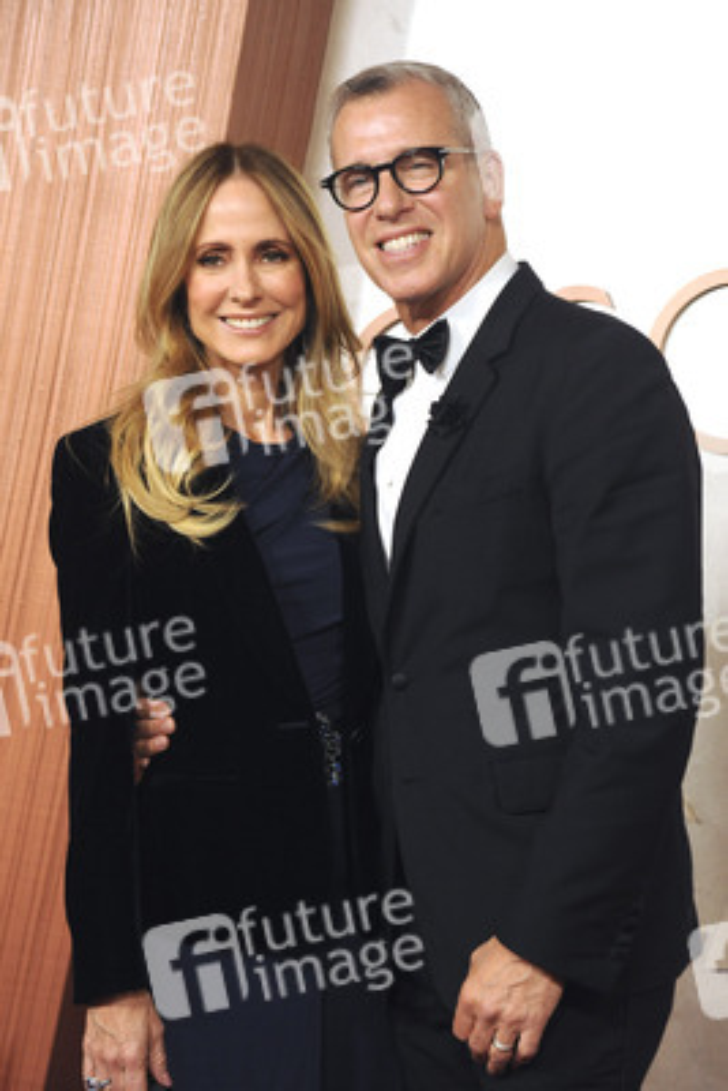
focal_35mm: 105
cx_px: 364
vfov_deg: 19.4
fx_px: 3182
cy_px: 546
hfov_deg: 13.1
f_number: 6.3
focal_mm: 105
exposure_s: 1/250
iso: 2500
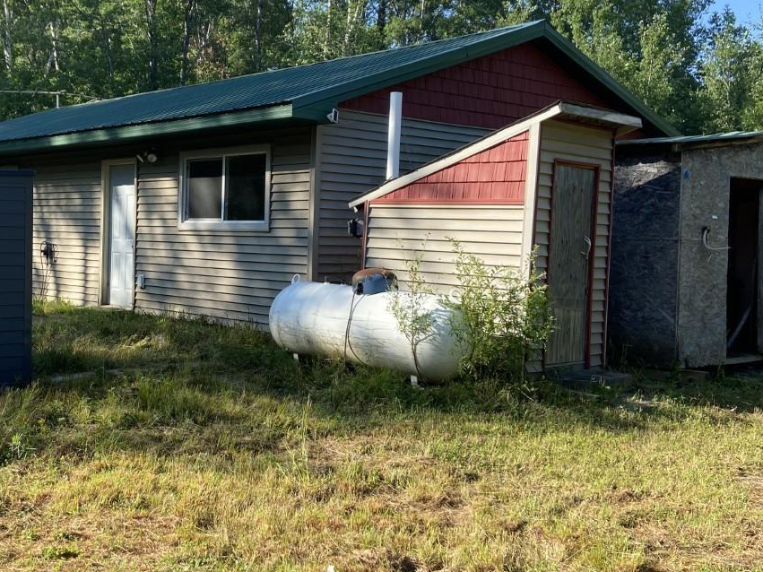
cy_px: 269
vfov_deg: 32.9
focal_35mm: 44
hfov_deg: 42.4
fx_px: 970
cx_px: 253
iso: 32
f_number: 1.8
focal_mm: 4.25
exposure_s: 1/905
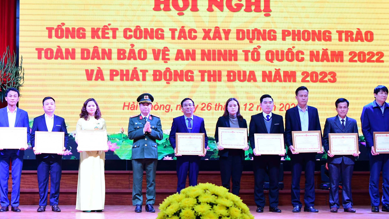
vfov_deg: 14.6
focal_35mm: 83
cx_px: 99
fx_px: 855
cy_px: 117
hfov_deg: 25.3
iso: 1250
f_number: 3.5
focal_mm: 31
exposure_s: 1/200
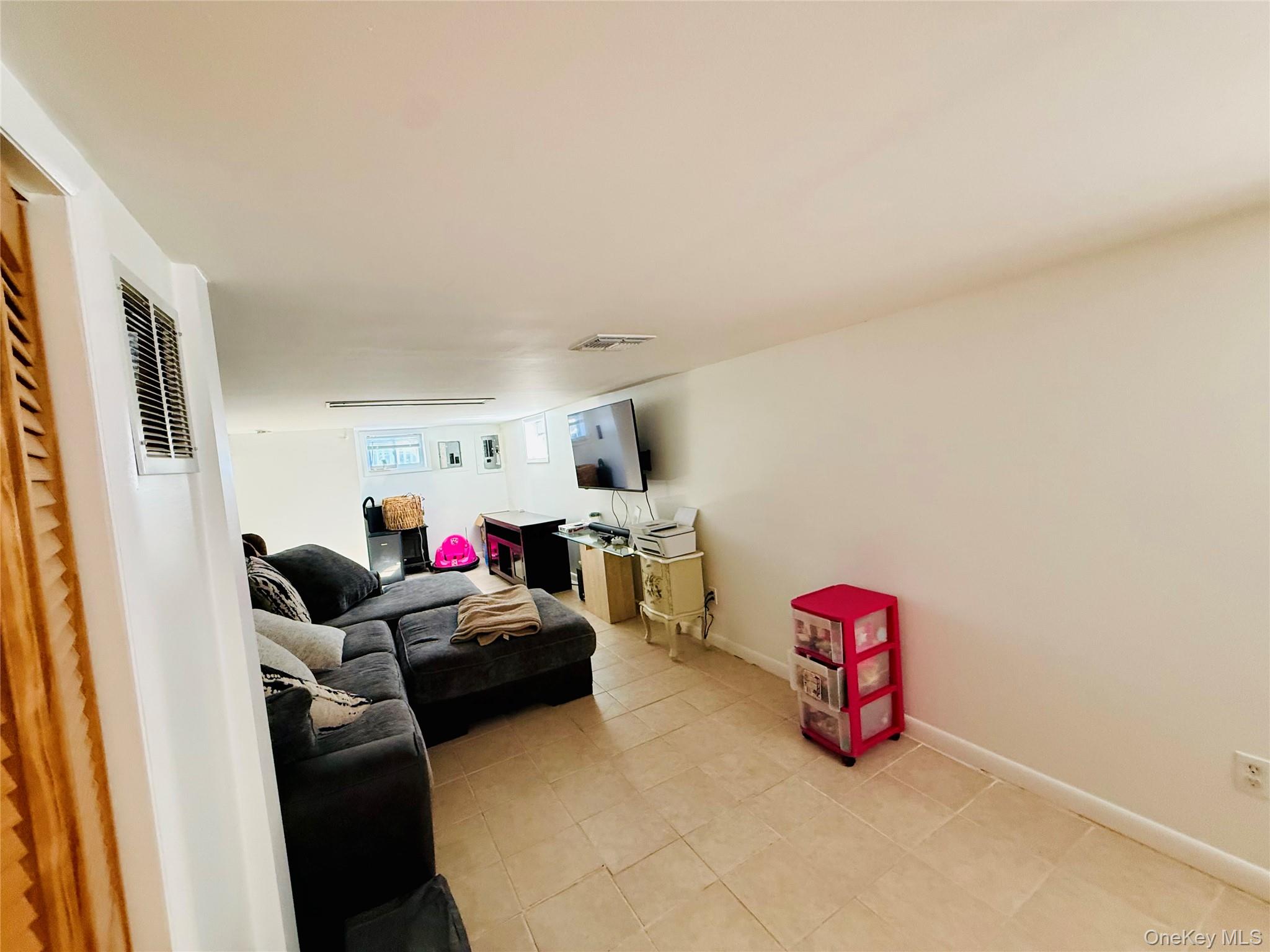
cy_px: 476
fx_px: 514
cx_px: 635
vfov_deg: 85.7
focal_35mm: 14
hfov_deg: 102.1
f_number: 2.2
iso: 400
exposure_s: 1/74
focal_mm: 2.22
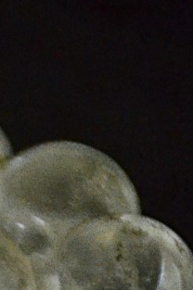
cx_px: -101
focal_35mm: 820
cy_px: 506
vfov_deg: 2.5
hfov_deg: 1.7
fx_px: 6605
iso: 4000
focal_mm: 105
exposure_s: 1/40
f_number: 5.3
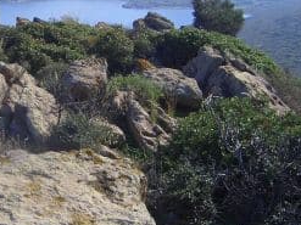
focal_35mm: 79
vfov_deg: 18.6
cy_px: 72
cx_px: 62
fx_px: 687
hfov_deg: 24.4
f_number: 4.8
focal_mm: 8
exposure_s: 1/400
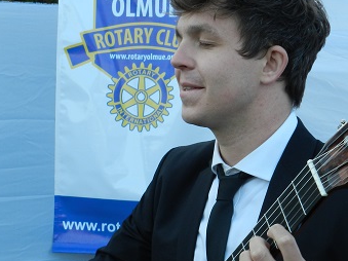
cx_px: 228
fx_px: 854
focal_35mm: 85
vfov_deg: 17.2
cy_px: 212
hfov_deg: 22.9
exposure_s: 1/80
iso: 160
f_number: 4.2
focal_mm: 8.1
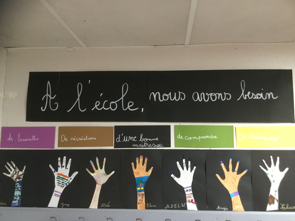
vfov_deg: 45.4
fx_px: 264
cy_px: 110
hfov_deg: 58.4
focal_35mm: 31
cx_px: 148
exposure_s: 1/17
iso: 500
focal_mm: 3.3
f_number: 2.4
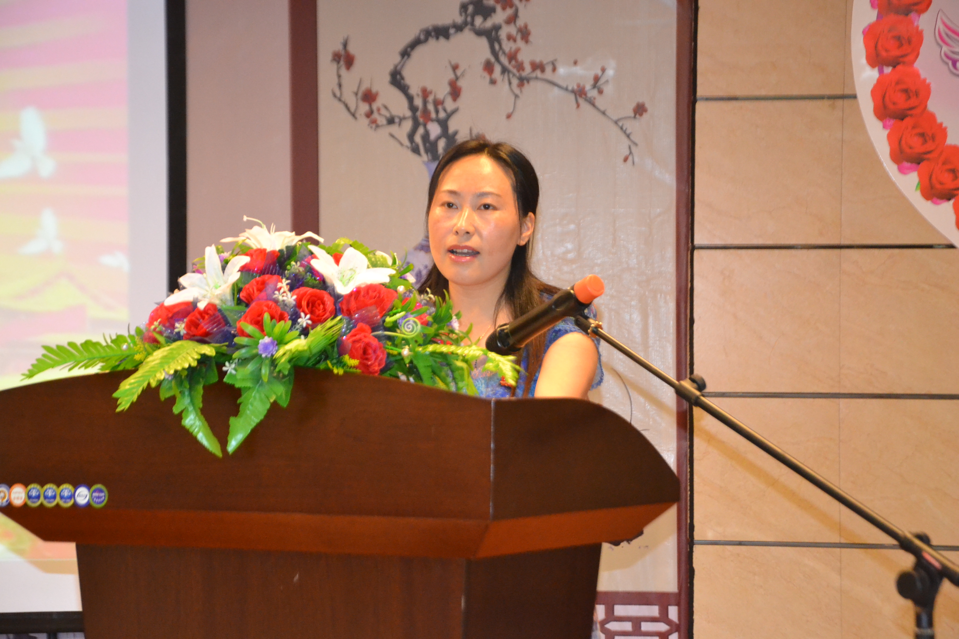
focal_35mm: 105
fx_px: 2797
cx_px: 480
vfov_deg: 13.0
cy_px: 320
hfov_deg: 19.5
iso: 2500
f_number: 5.3
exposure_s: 1/60
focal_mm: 70
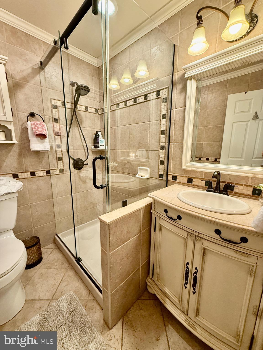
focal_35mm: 14
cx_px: 132
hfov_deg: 85.7
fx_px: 142
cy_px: 175
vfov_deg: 102.1
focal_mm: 2.22
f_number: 2.2
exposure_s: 1/60
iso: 200
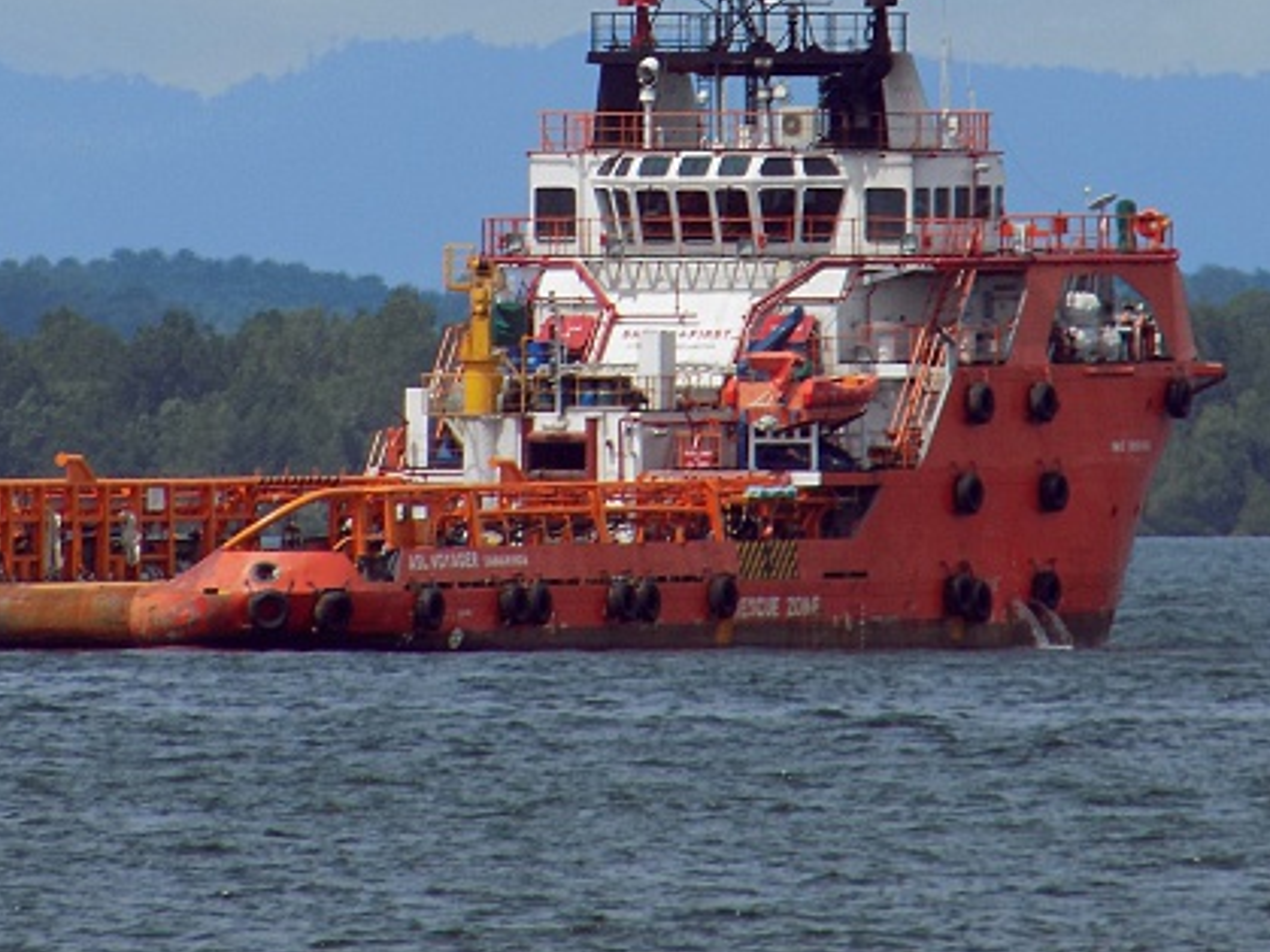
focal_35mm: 1203
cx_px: 558
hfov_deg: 1.6
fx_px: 44123
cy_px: 255
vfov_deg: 1.2
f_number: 5.9
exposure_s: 1/500
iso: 80
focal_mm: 112
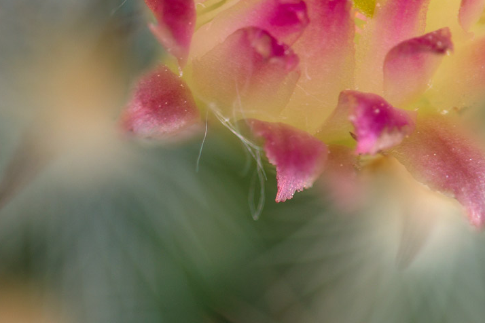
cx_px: 46
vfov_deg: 2.7
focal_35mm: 504
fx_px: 6789
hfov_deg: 4.1
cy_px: 37
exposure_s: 1/80
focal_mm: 180
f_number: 5
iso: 100
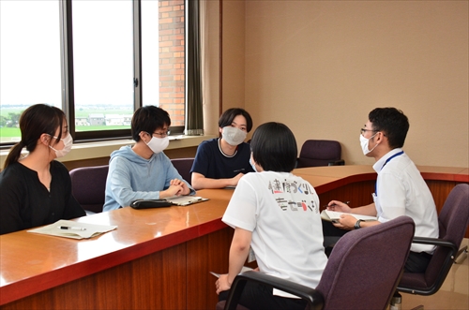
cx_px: 234
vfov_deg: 34.1
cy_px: 155
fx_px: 507
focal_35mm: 39
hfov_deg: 49.6
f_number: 6.3
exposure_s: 1/250
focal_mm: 26
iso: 1250
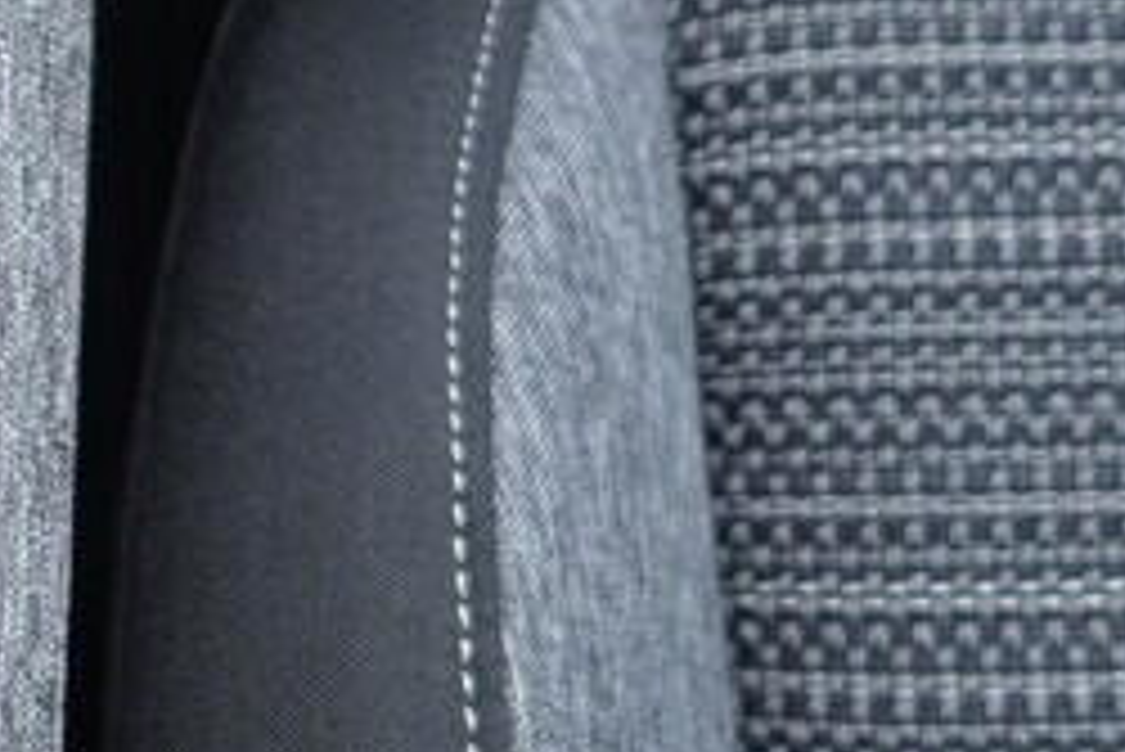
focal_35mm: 207
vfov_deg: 6.6
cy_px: 671
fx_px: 6472
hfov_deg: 9.4
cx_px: -994
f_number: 2.8
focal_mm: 24
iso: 250
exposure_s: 1/40
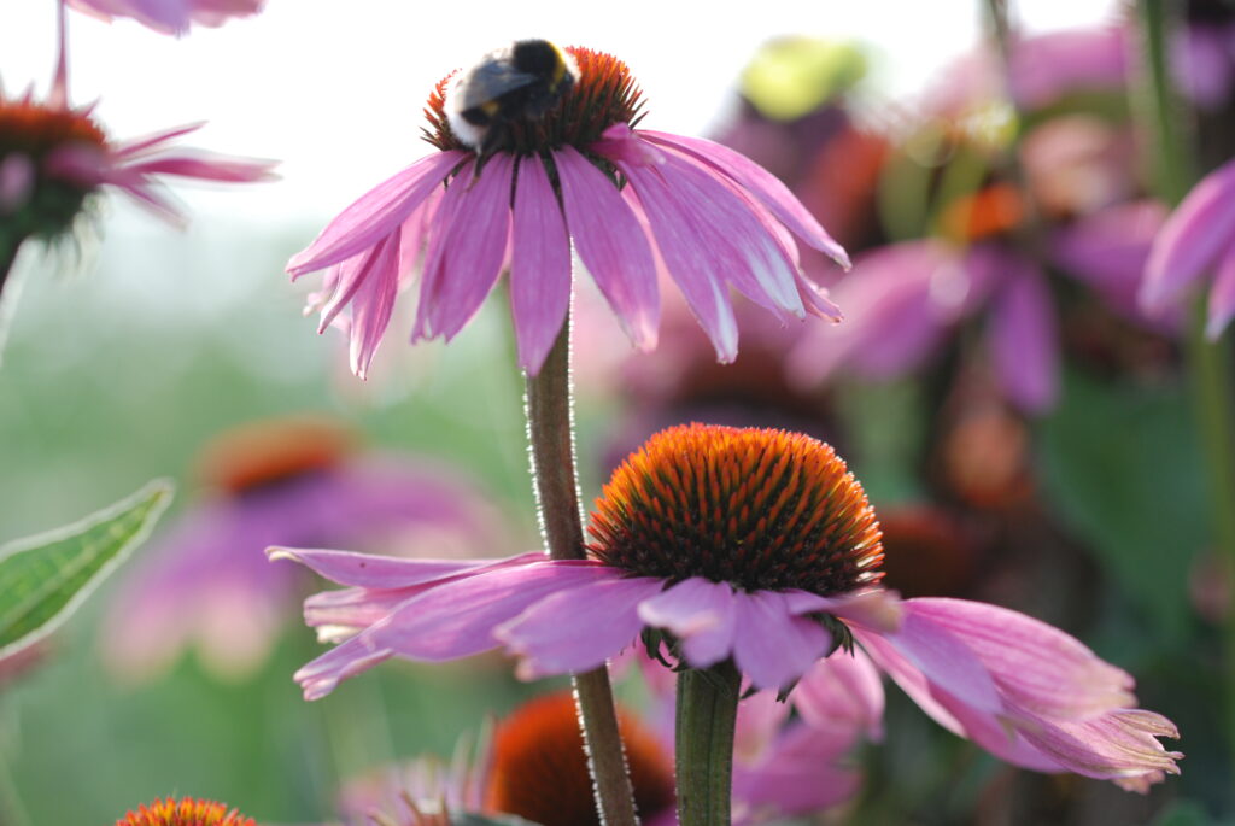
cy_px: 413
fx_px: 4636
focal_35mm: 135
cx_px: 618
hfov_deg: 15.2
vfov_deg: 10.2
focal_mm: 90
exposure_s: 1/500
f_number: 3.3
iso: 200
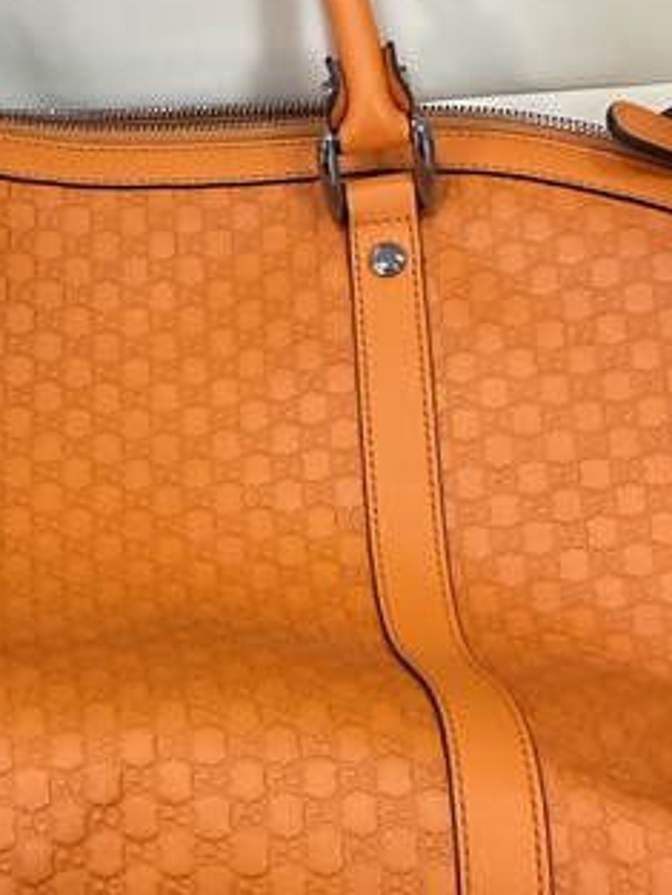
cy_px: 422
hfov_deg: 18.4
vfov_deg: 24.7
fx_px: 2043
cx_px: 103
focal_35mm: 79
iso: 64
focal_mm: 3
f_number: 1.8
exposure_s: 1/100
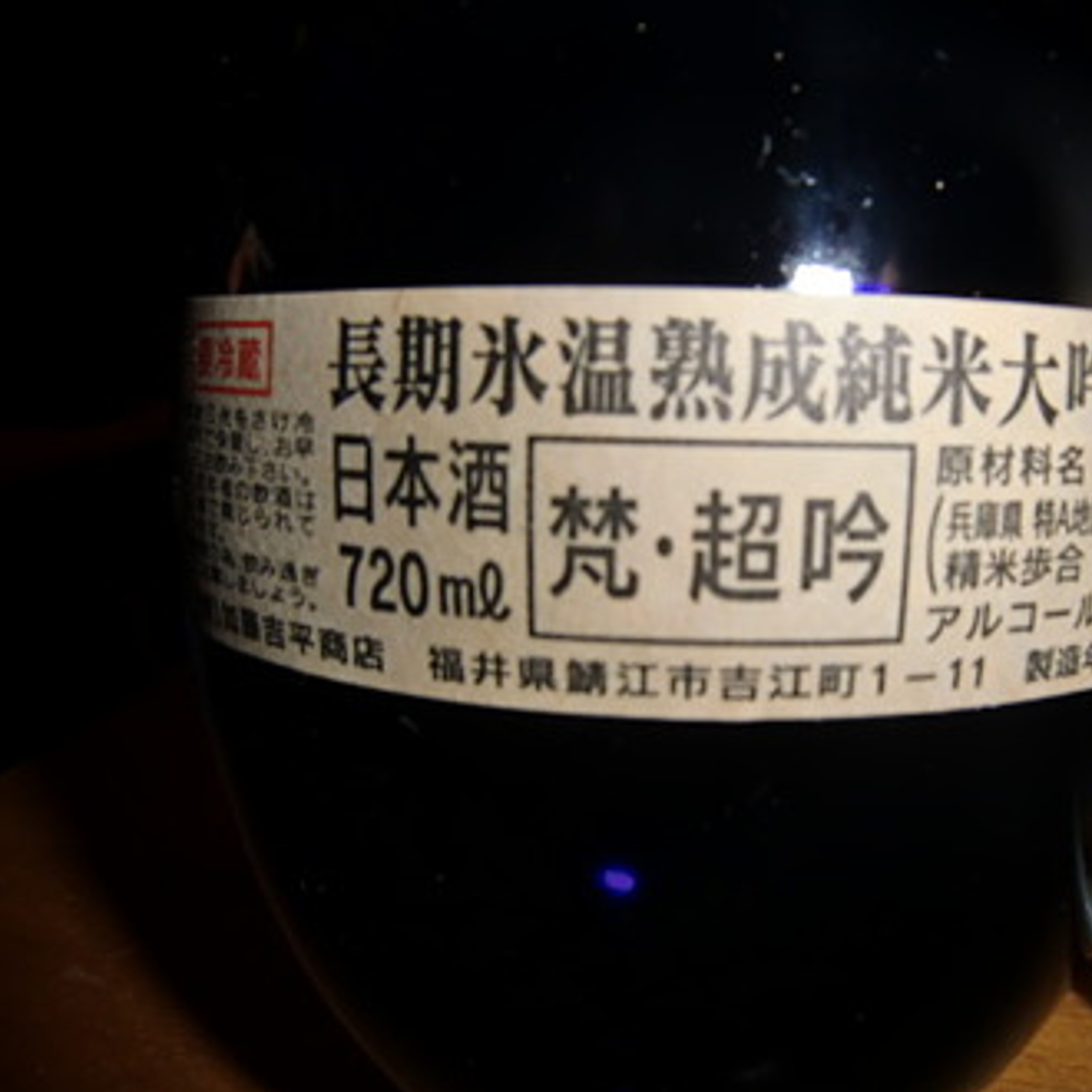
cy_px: 556
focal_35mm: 29
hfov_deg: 54.9
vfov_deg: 55.6
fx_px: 1035
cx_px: 693
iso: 64
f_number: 7.5
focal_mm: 4.3
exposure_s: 1/15
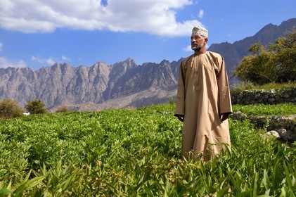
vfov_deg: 37.8
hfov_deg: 54.5
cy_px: 98
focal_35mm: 35
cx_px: 148
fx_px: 288
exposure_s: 1/1250
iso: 400
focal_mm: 35
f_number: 8
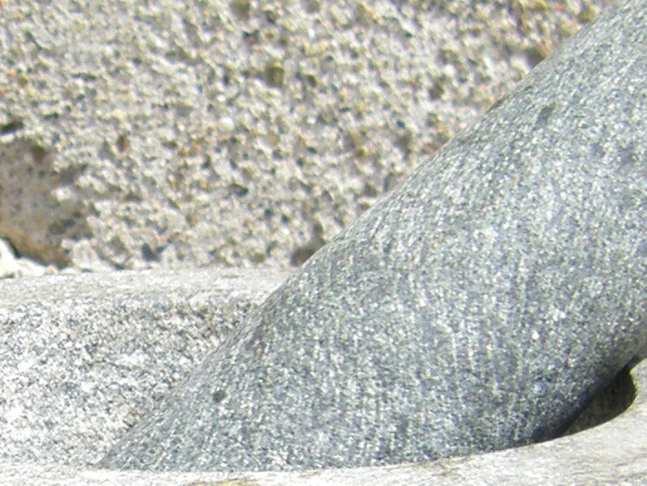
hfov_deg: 11.3
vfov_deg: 8.4
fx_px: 3271
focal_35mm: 175
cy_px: 508
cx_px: 194
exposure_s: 1/125
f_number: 7
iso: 64
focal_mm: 6.3
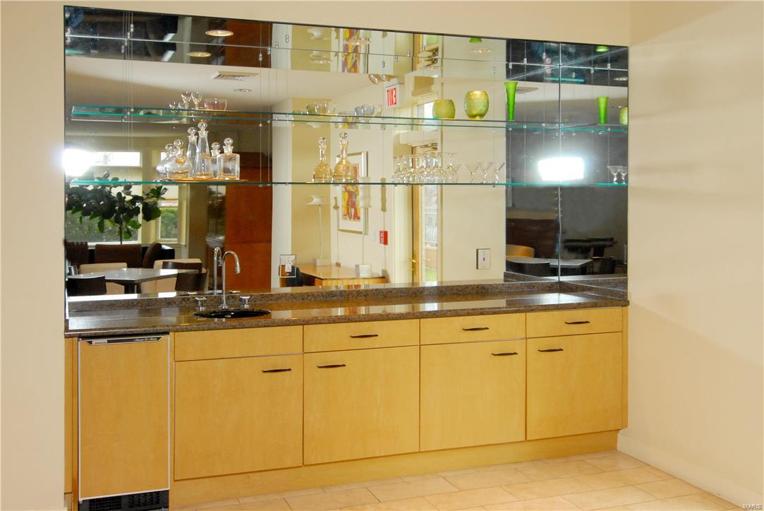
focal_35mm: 36
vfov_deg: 36.9
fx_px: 765
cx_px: 382
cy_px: 256
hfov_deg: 53.1
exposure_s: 1/60
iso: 640
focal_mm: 24
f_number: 8
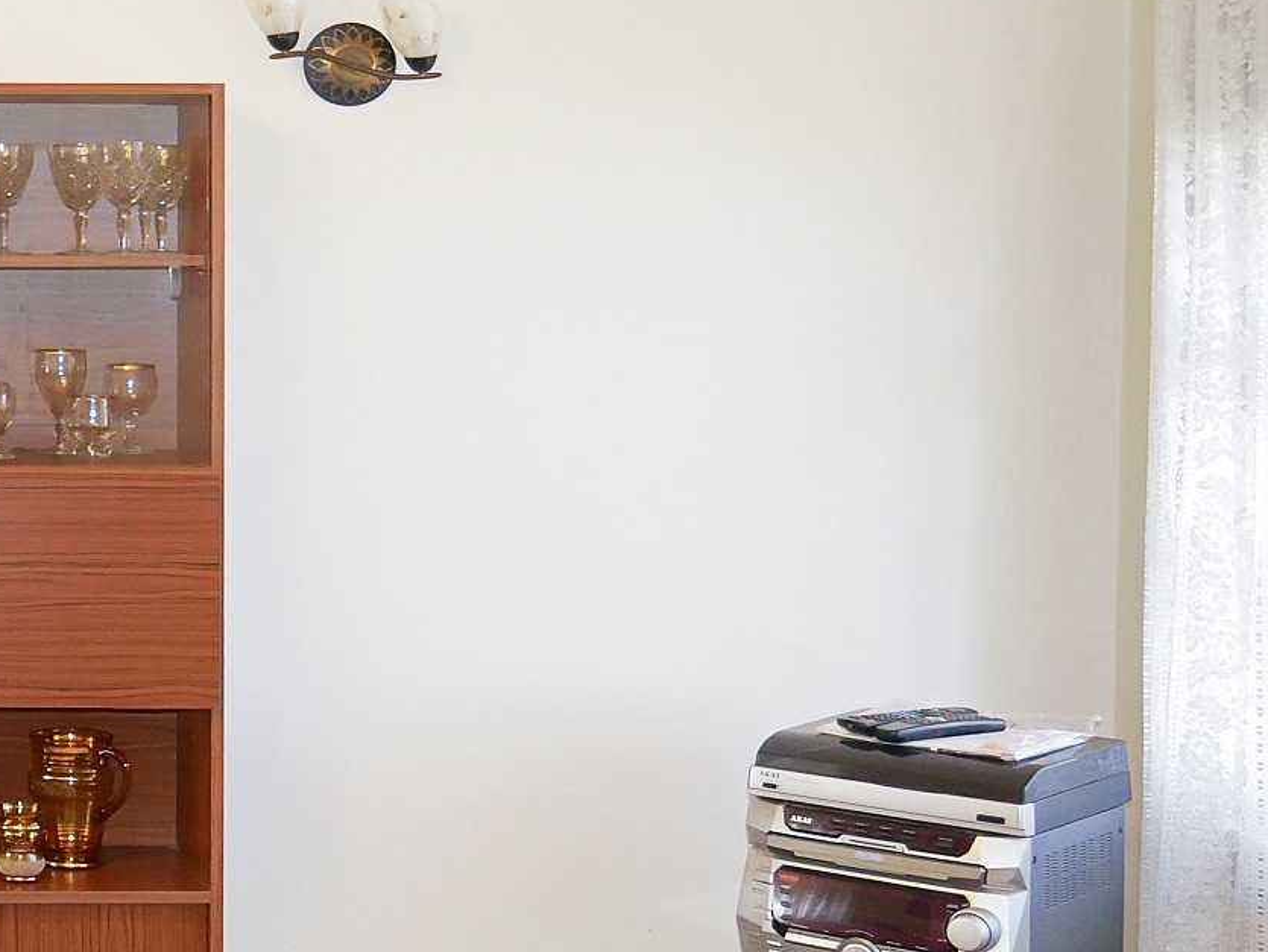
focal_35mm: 77
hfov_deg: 23.4
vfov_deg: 18.5
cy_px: 999
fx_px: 2822
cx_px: -196
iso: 800
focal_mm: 14
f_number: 3.5
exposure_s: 1/60
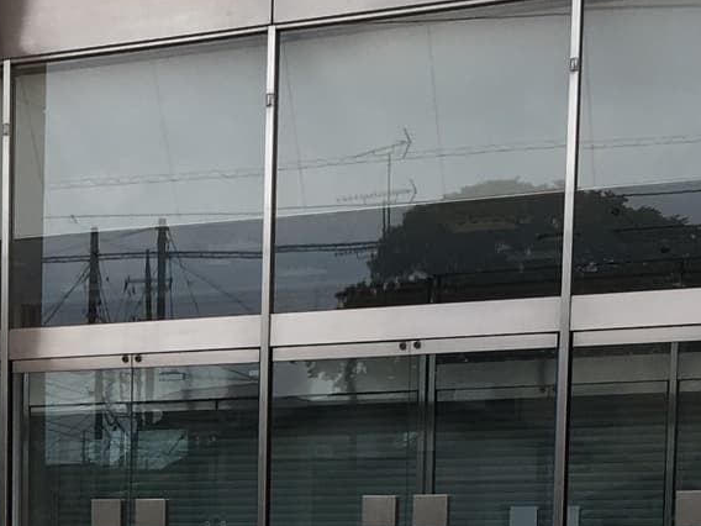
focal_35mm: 103
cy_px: 722
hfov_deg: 18.1
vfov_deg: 13.7
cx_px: -157
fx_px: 2086
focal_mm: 4.15
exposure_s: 1/1166
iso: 25
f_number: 2.2
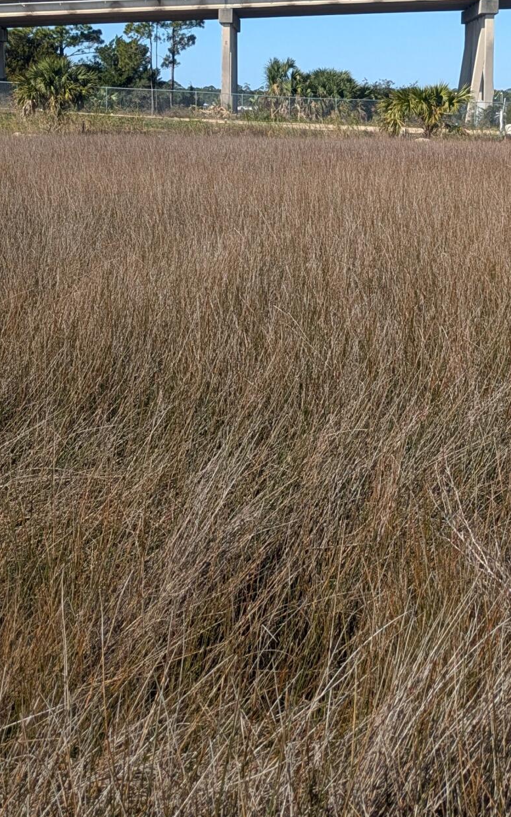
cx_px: 278
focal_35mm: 64
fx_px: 1426
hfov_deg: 20.3
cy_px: 282
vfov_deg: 31.8
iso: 47
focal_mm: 5.43
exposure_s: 1/1616
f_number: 1.89
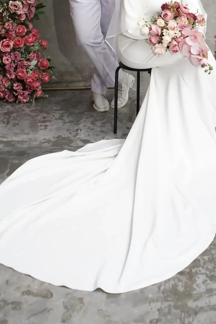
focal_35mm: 62
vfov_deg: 30.4
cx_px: 145
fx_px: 558
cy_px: 12
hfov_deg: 21.8
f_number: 5.6
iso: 500
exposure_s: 1/100
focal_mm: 31
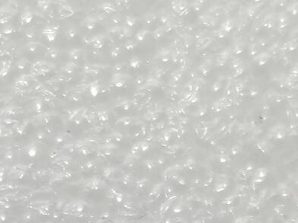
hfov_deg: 7.1
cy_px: 482
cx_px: -5
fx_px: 2375
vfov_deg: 5.3
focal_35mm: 276
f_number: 1.8
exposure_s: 1/100
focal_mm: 5.58
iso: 100
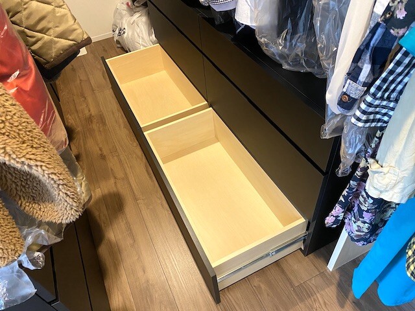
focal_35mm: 26
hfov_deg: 67.3
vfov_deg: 53.1
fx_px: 312
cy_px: 156
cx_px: 208
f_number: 1.8
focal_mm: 4.25
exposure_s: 1/50
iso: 500
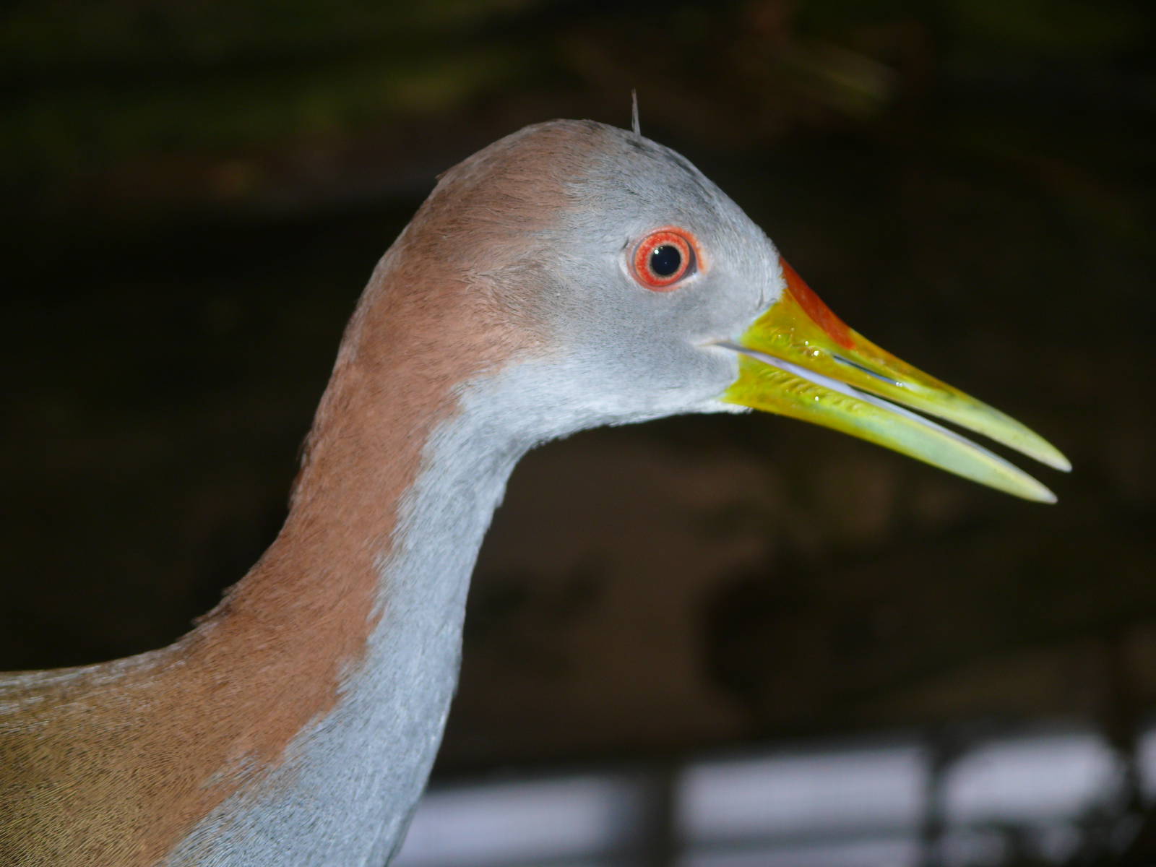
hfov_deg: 18.5
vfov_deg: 14.0
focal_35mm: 106
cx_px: 578
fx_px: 3540
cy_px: 434
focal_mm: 22.5
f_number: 3.2
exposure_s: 1/30
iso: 100
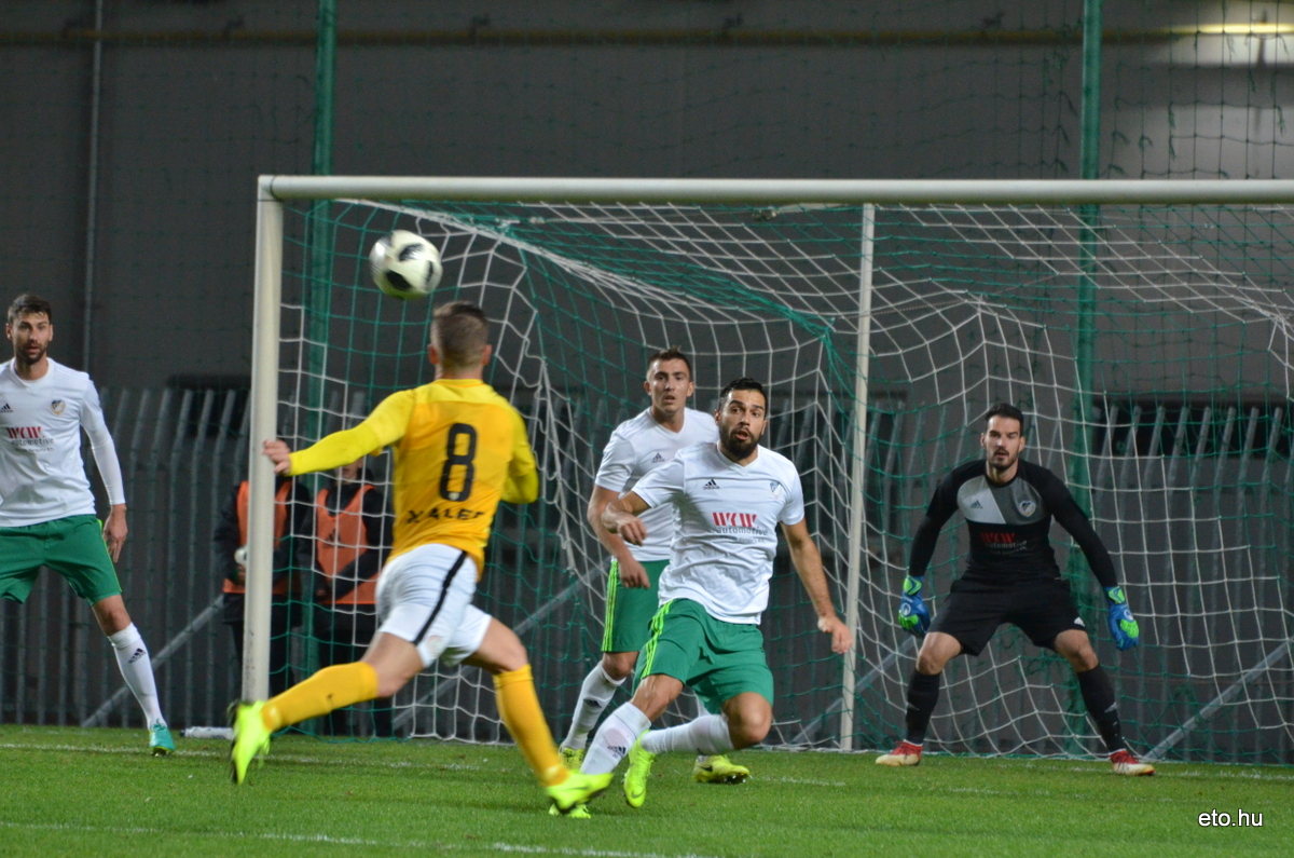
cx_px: 647
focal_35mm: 405
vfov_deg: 3.4
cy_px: 429
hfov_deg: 5.1
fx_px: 14528
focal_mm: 270
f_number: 5.6
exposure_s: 1/320
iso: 2000
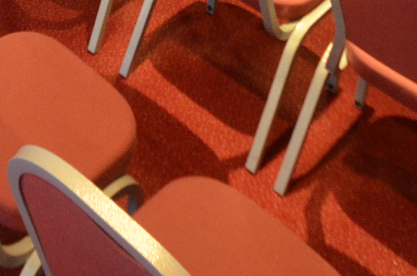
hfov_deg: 27.2
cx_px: -59
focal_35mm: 67
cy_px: -334
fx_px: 775
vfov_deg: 14.9
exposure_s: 1/15
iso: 1600
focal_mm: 10
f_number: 4
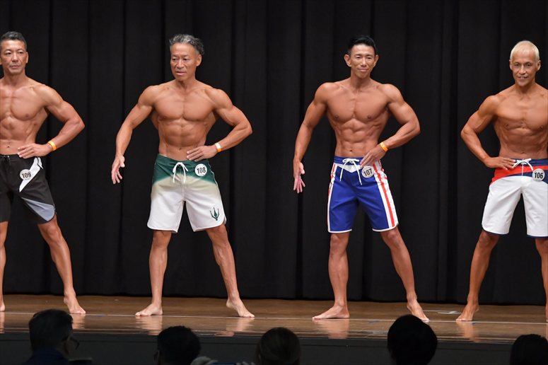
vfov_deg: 6.8
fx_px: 3073
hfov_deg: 10.2
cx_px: 274
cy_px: 182
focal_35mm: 202
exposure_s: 1/400
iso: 6400
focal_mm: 135
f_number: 5.6
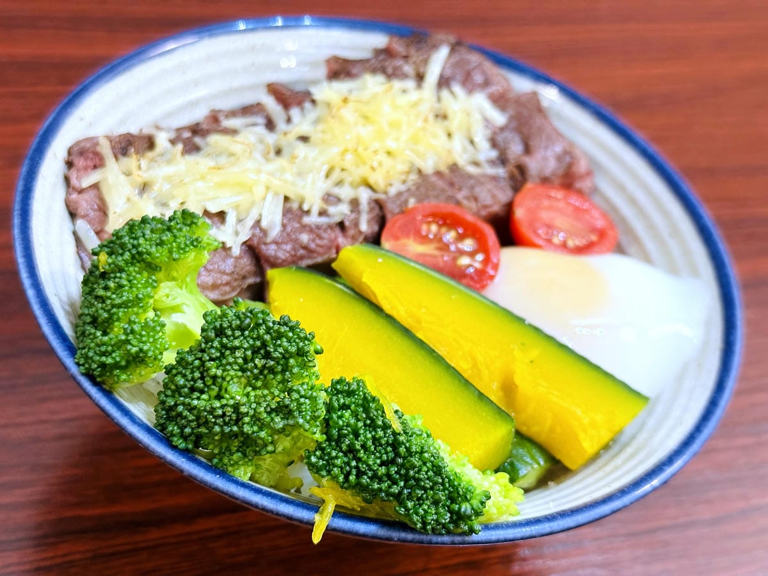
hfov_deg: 39.7
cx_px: 384
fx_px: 1065
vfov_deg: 30.3
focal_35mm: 48
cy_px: 288
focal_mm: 6.86
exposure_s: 1/40
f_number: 1.78
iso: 500
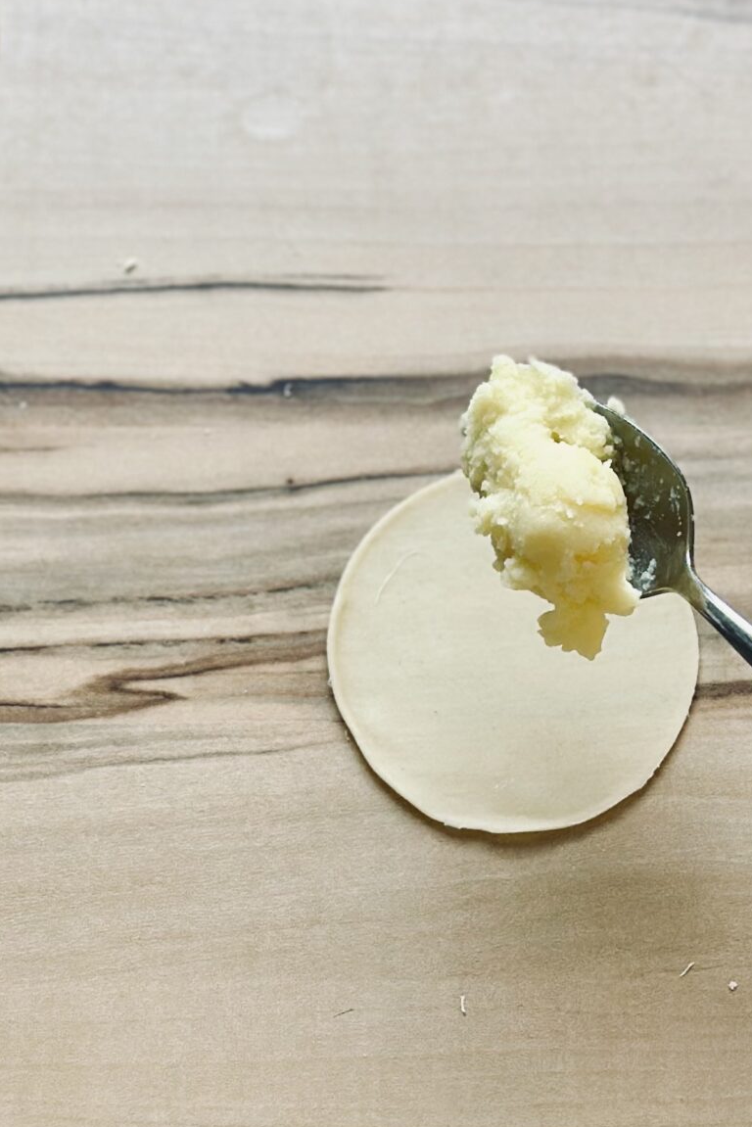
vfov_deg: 18.3
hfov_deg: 12.3
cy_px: 270
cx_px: 515
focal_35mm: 111
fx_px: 3476
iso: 80
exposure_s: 1/121
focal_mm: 6.86
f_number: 1.78
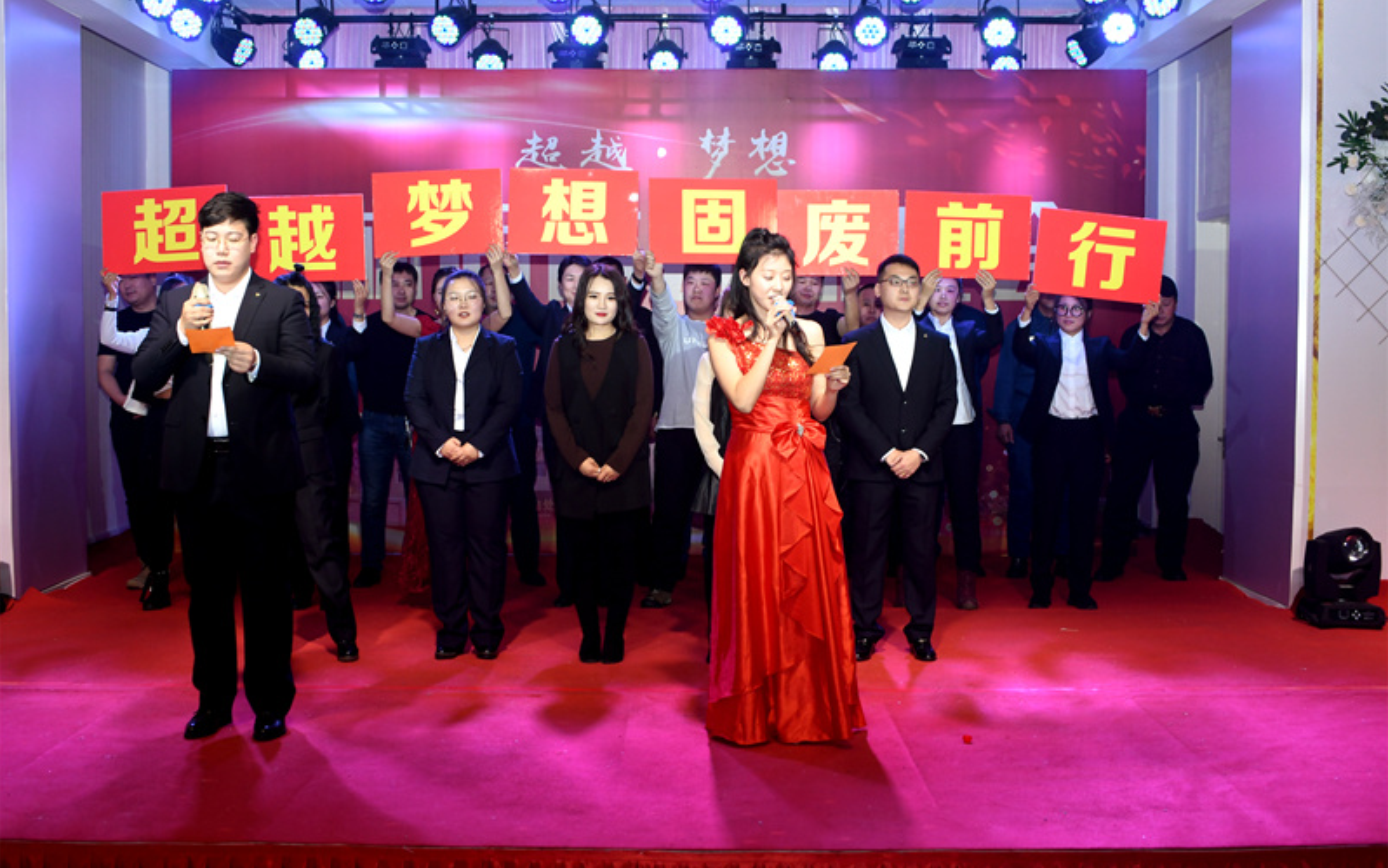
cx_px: 694
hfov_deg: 42.2
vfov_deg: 27.1
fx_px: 1797
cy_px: 436
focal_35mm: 48
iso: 640
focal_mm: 31
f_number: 5.6
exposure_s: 1/100
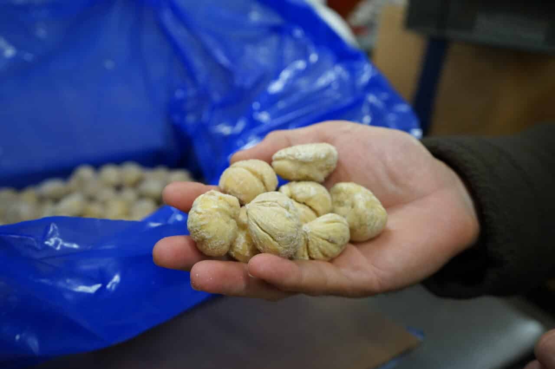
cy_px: 184
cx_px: 278
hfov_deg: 54.5
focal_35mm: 35
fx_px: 539
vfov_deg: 37.8
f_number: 5
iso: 3200
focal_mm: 35
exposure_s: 1/160
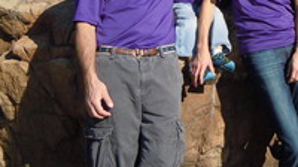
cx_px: 266
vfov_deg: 17.6
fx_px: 505
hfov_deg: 31.4
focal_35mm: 64
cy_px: -48
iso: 100
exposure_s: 1/250
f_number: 7
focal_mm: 5.4
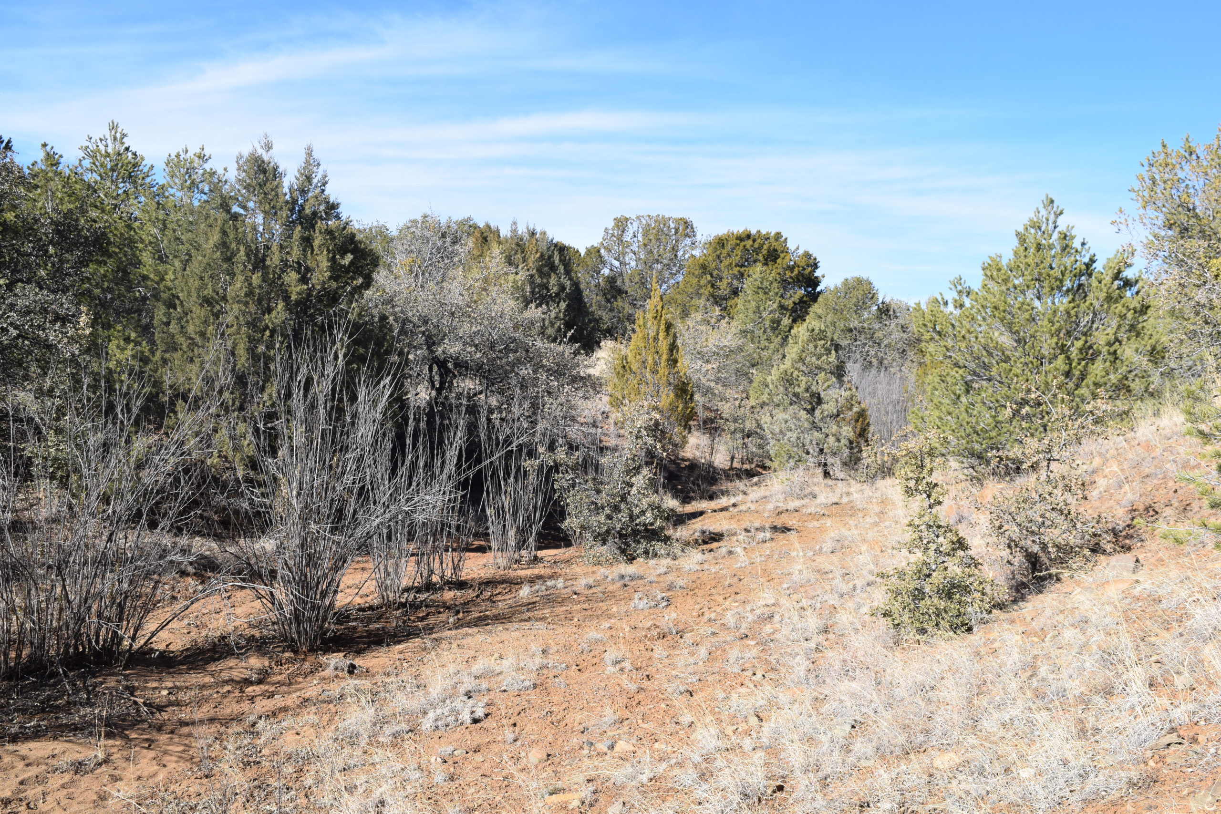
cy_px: 407
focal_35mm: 36
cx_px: 610
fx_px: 1221
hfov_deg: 53.1
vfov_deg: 36.9
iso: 200
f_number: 9
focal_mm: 24
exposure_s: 1/320
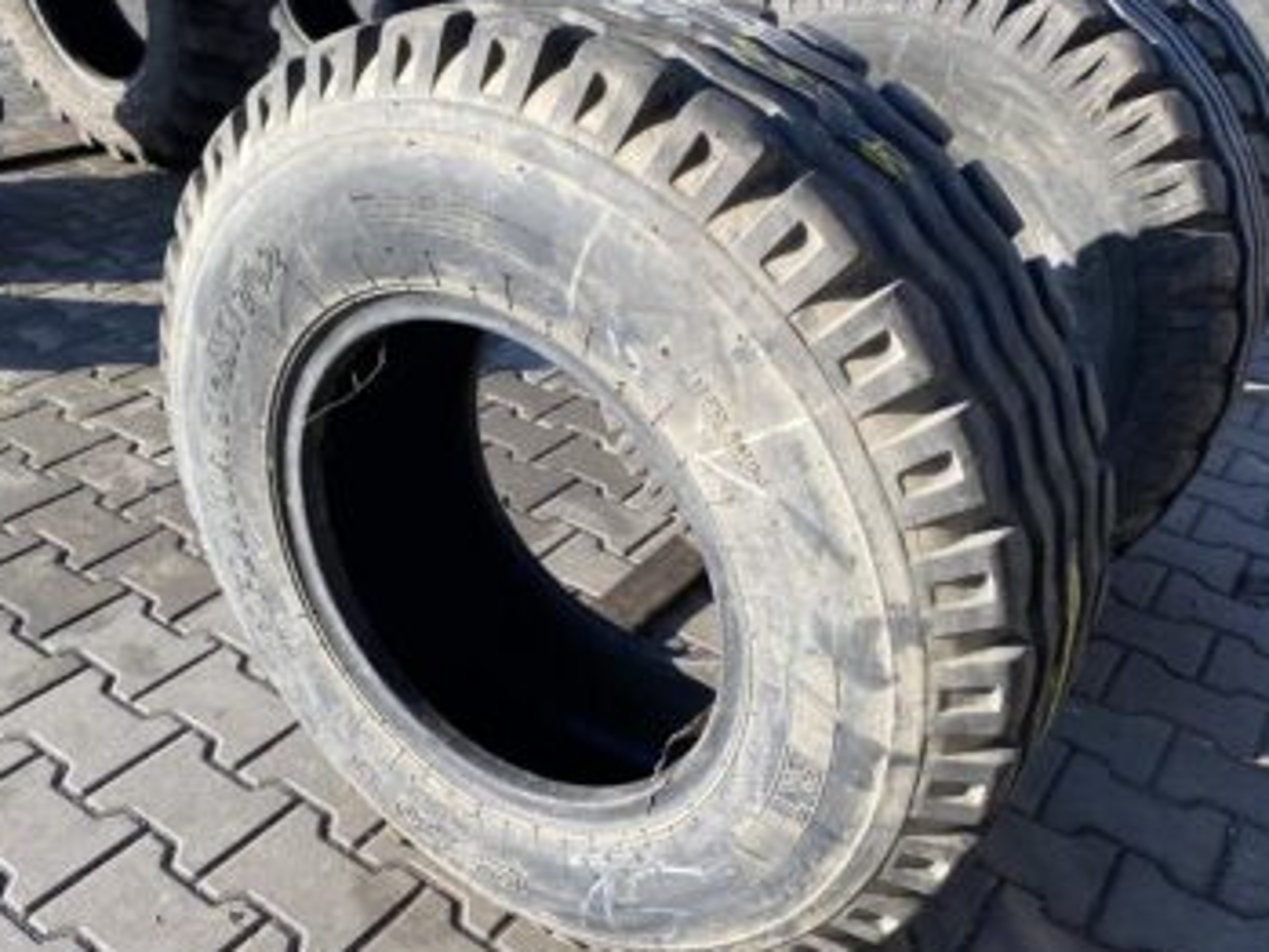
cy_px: 543
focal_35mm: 32
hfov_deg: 56.7
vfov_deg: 44.1
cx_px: 582
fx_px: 1174
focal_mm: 4.25
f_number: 1.8
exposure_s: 1/637
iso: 32
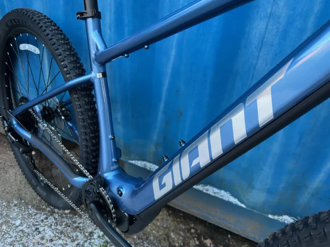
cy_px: 124
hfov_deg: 71.6
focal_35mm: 24
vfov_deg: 56.8
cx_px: 165
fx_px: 229
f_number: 1.78
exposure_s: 1/50
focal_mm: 6.86
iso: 160
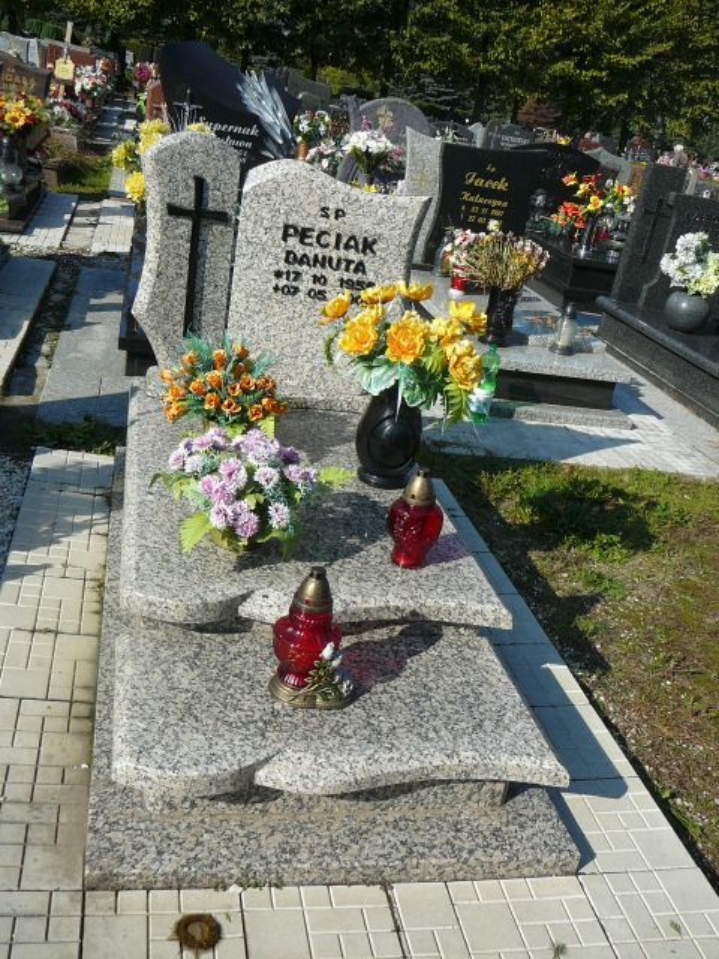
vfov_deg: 52.6
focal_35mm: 35
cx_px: 360
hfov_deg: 40.7
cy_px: 480
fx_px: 969
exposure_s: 1/500
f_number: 5
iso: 80
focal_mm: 5.2
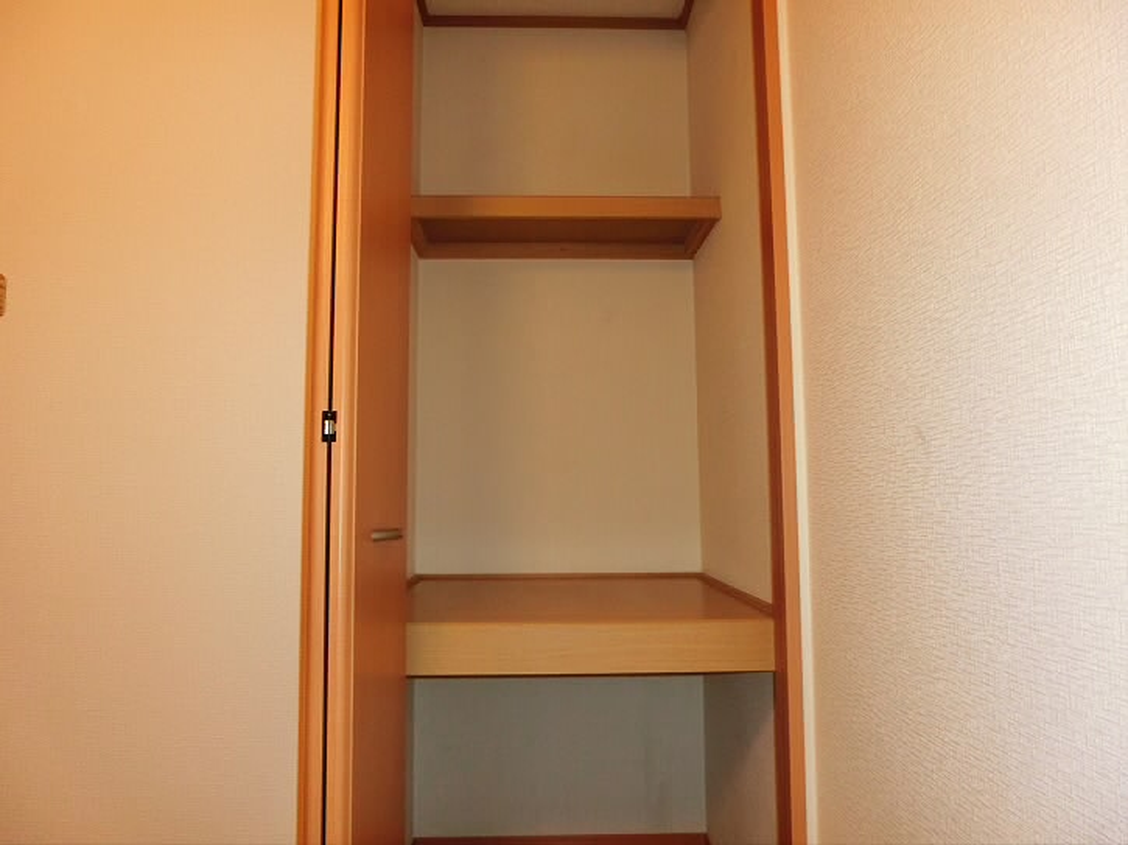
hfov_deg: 71.6
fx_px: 782
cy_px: 422
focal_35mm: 24
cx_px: 564
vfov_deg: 56.8
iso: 400
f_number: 3
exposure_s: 1/25
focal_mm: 4.24
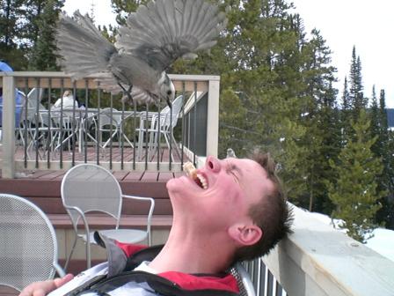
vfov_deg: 37.7
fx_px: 433
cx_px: 197
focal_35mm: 38
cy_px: 148
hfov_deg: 49.0
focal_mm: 6.3
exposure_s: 1/2000
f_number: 4.4
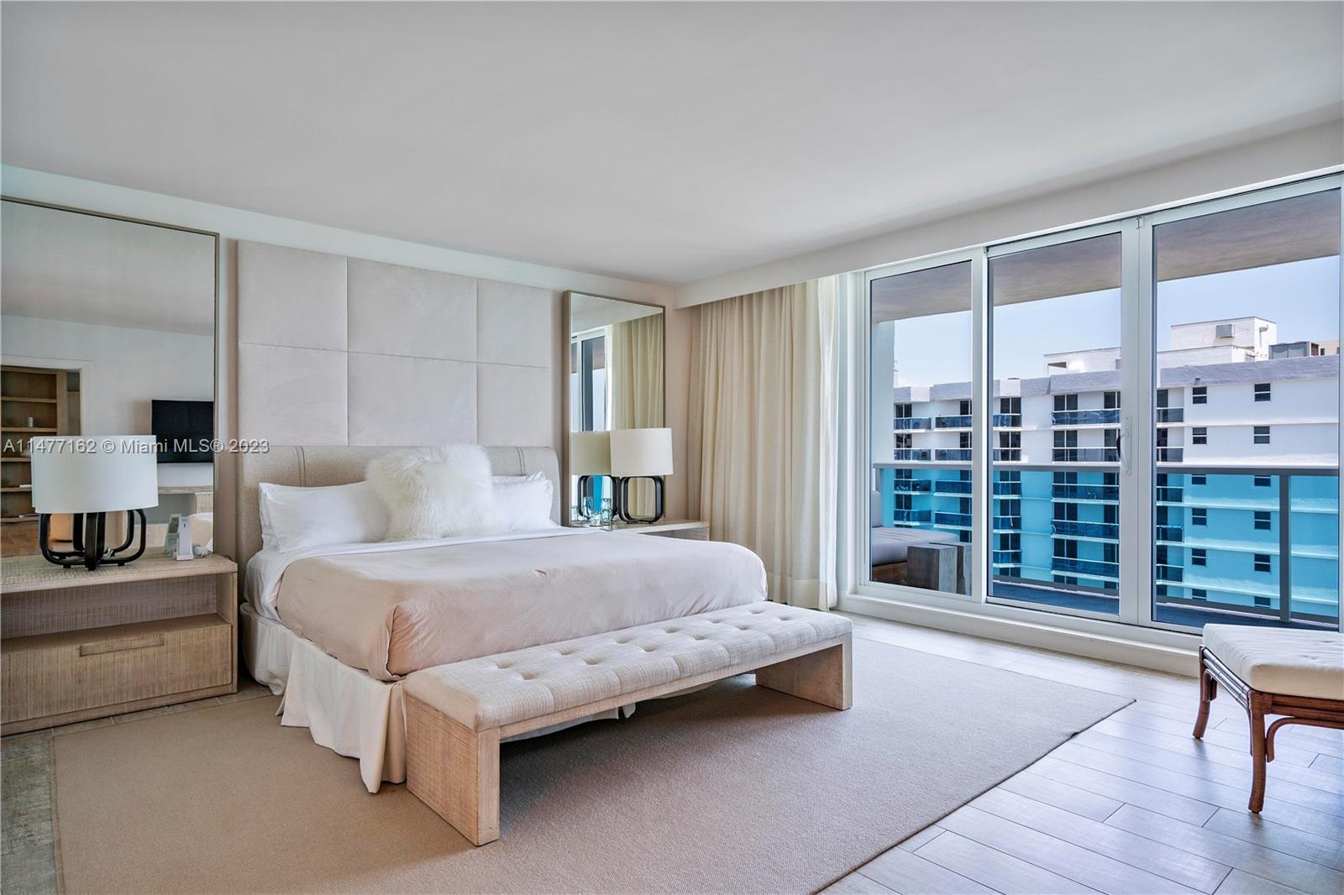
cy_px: 448
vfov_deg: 61.9
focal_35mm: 20
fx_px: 746
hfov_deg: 84.0
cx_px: 672
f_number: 8
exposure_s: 1/30
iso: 400
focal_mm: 20
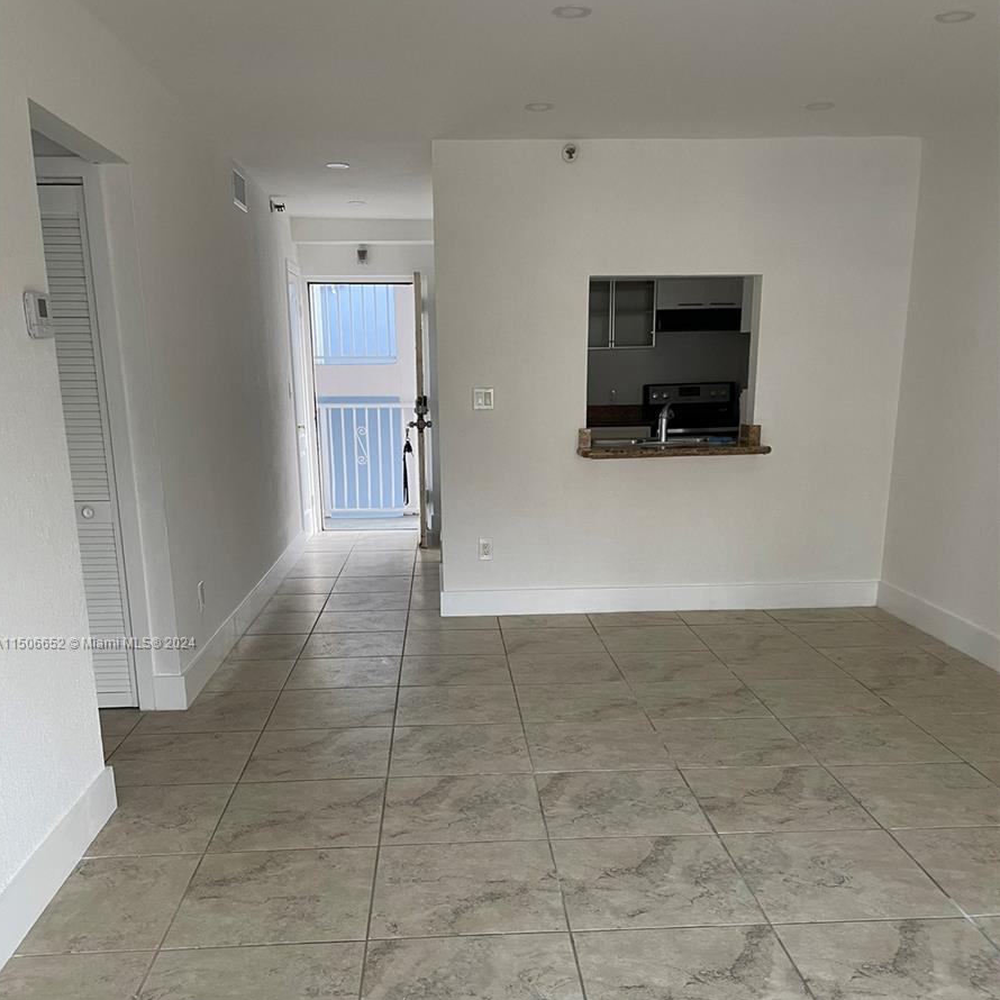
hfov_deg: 52.5
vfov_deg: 51.8
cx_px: 496
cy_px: 644
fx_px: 1013
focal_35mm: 31
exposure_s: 1/81
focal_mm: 4.2
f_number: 1.6
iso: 125
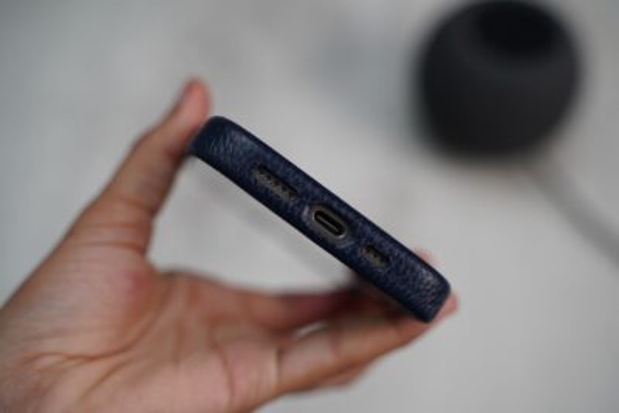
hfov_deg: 36.2
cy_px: 206
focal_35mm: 55
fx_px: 946
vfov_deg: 24.6
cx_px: 310
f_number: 4
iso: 500
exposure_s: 1/60
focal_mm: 55
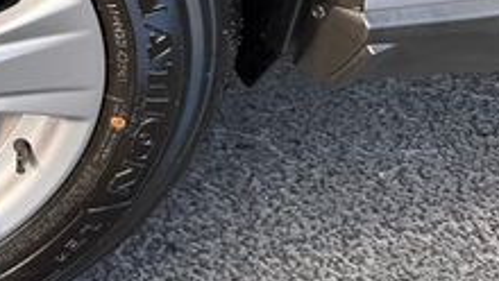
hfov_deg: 23.9
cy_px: -145
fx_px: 1006
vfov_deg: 14.8
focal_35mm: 76
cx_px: -177
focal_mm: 6.76
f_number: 1.78
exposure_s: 1/339
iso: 100
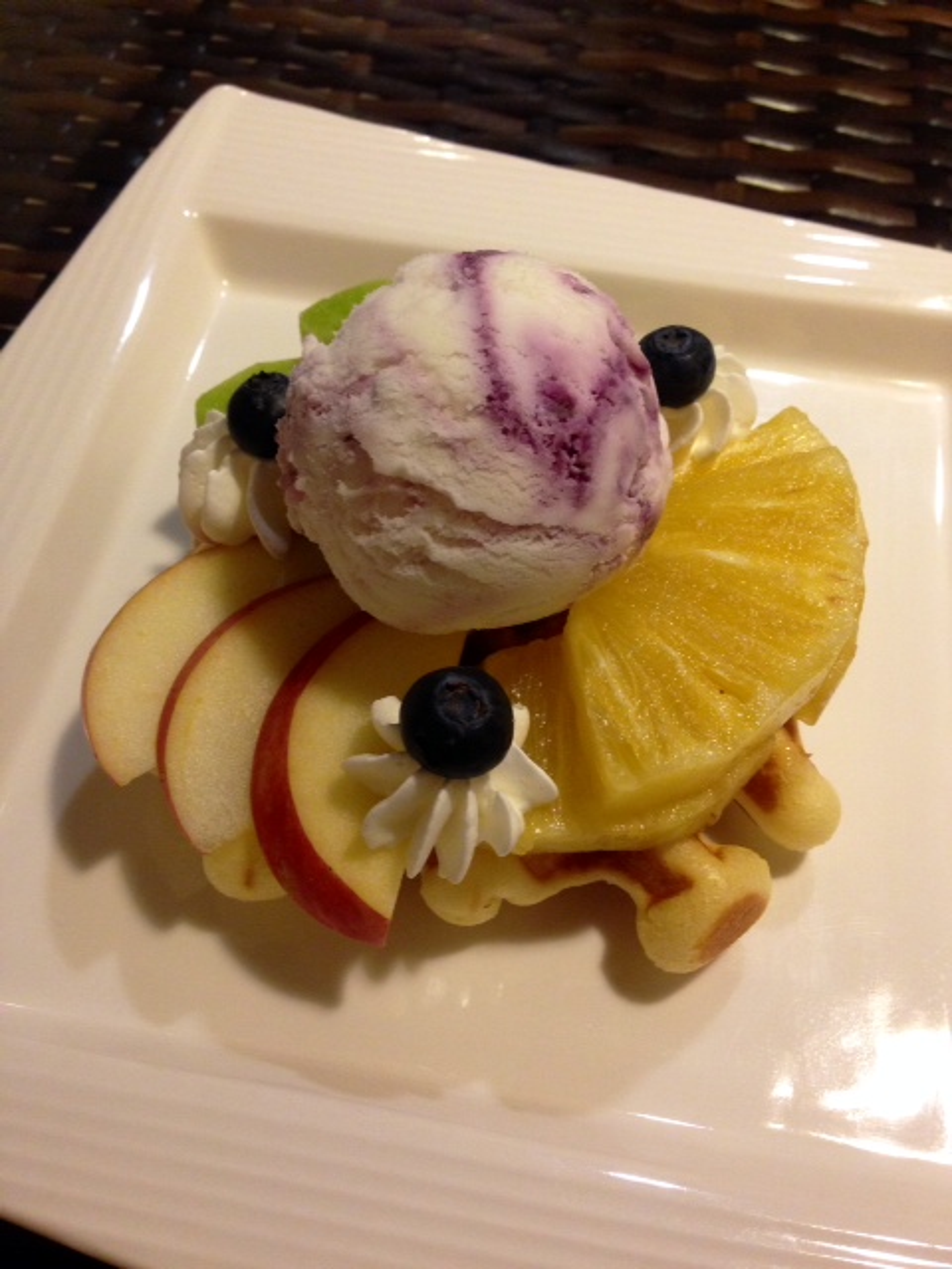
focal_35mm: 33
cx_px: 476
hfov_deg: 42.9
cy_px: 634
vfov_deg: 55.4
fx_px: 1210
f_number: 2.4
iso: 200
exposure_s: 1/20
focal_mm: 4.12
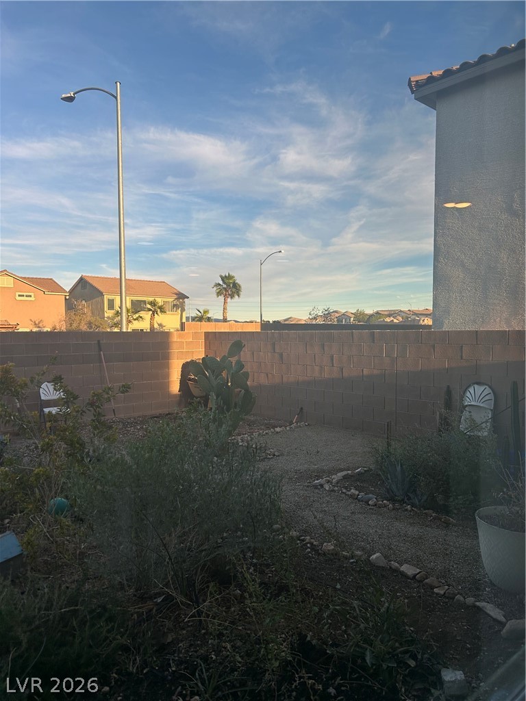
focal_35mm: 26
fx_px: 527
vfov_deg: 67.3
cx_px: 263
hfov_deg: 53.1
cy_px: 350
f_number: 1.5
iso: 50
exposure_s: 1/917
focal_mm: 5.7
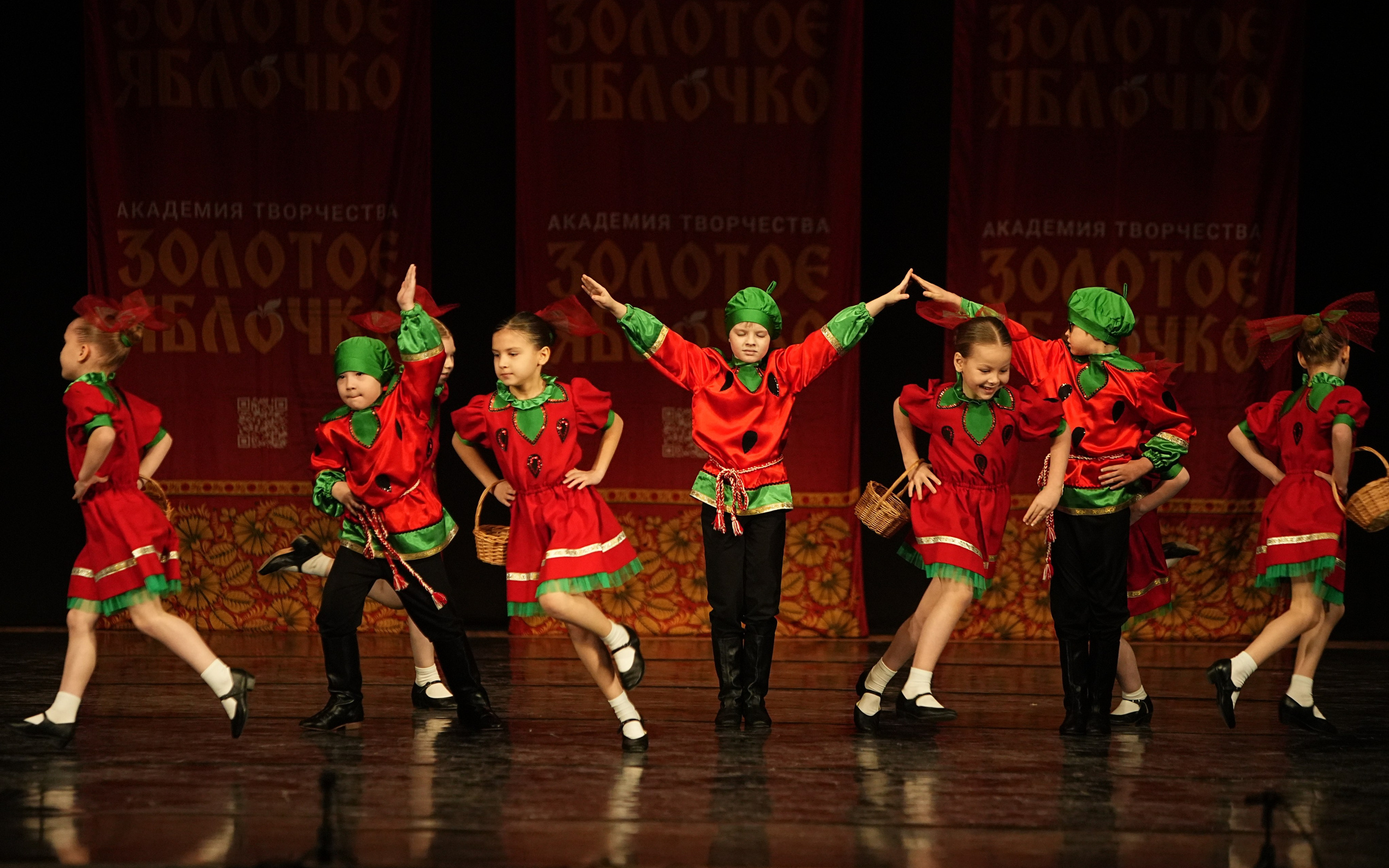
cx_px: 698
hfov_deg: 13.3
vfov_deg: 8.4
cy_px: 421
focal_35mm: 157
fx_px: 5943
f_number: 2.8
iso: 4000
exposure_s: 1/500
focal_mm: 153
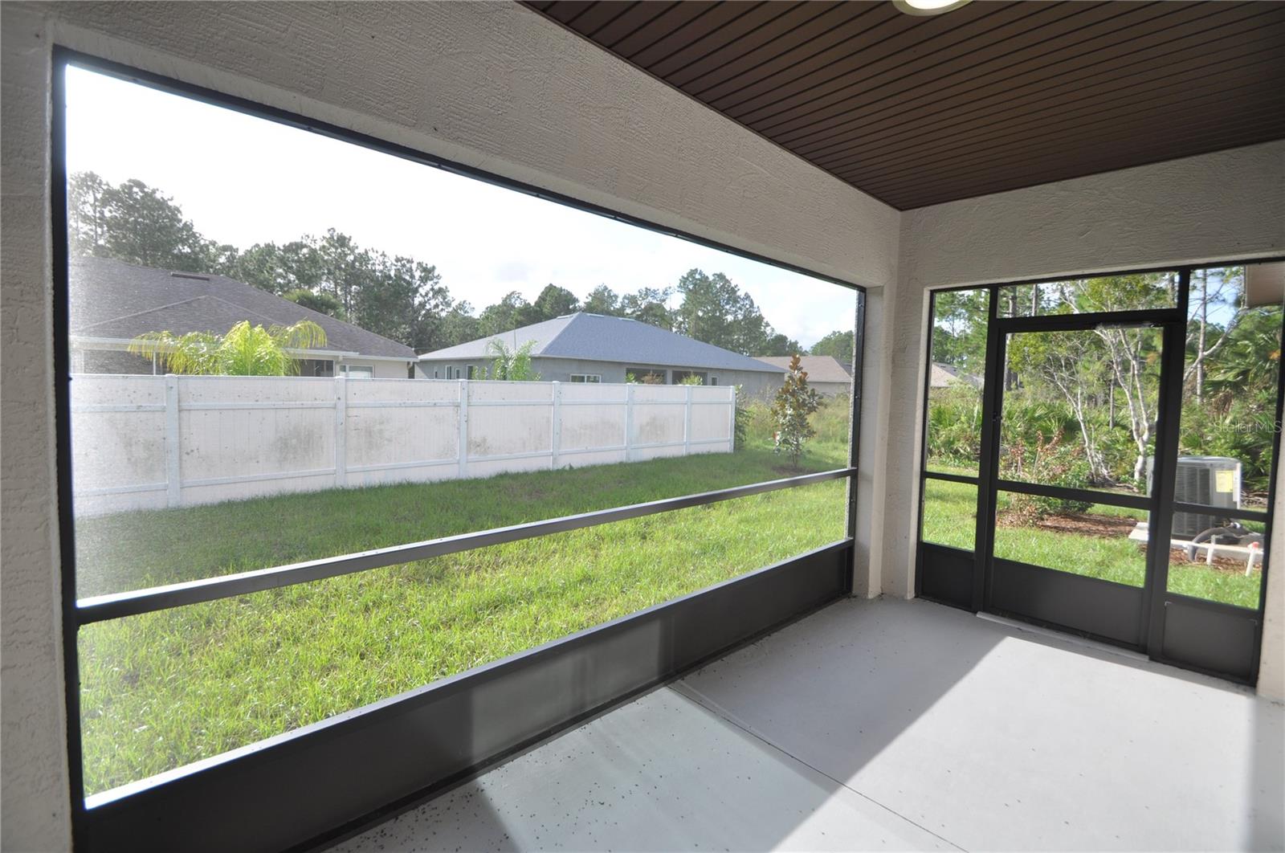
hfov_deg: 100.5
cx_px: 642
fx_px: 535
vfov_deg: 77.2
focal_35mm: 15
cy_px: 426
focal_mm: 10
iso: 200
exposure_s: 1/250
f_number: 8
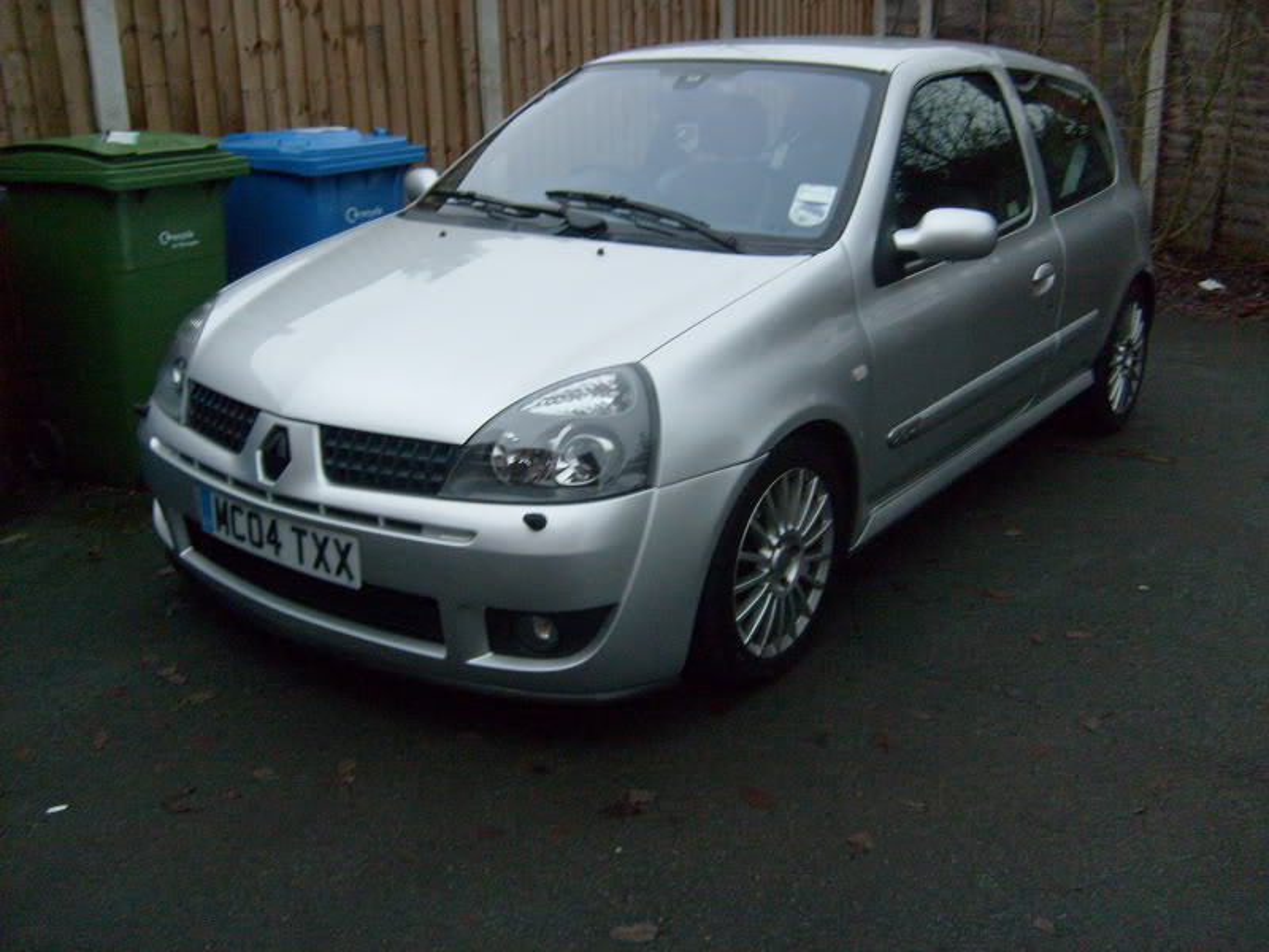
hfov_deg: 52.6
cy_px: 476
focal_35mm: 35
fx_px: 1283
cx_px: 634
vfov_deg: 40.7
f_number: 2.8
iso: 160
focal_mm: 5.8
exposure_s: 1/45
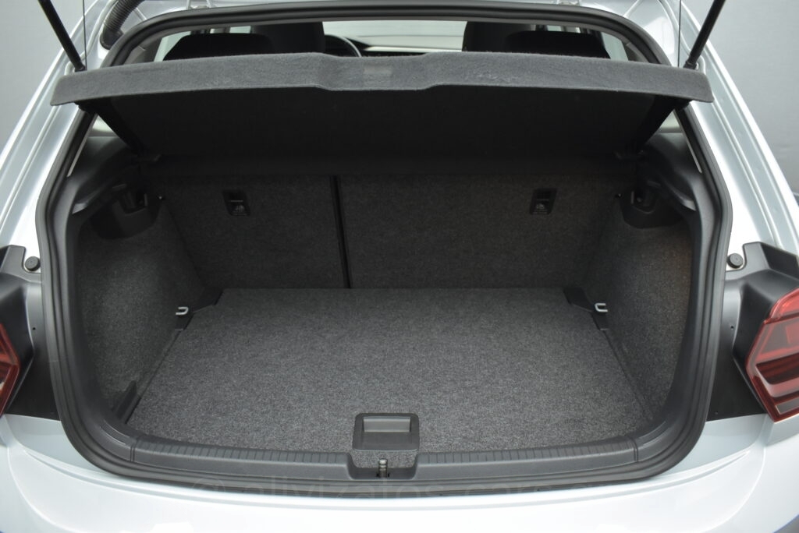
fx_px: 600
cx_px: 400
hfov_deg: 67.4
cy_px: 266
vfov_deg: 48.0
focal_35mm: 27
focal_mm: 18
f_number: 3.5
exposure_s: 1/60
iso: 1600
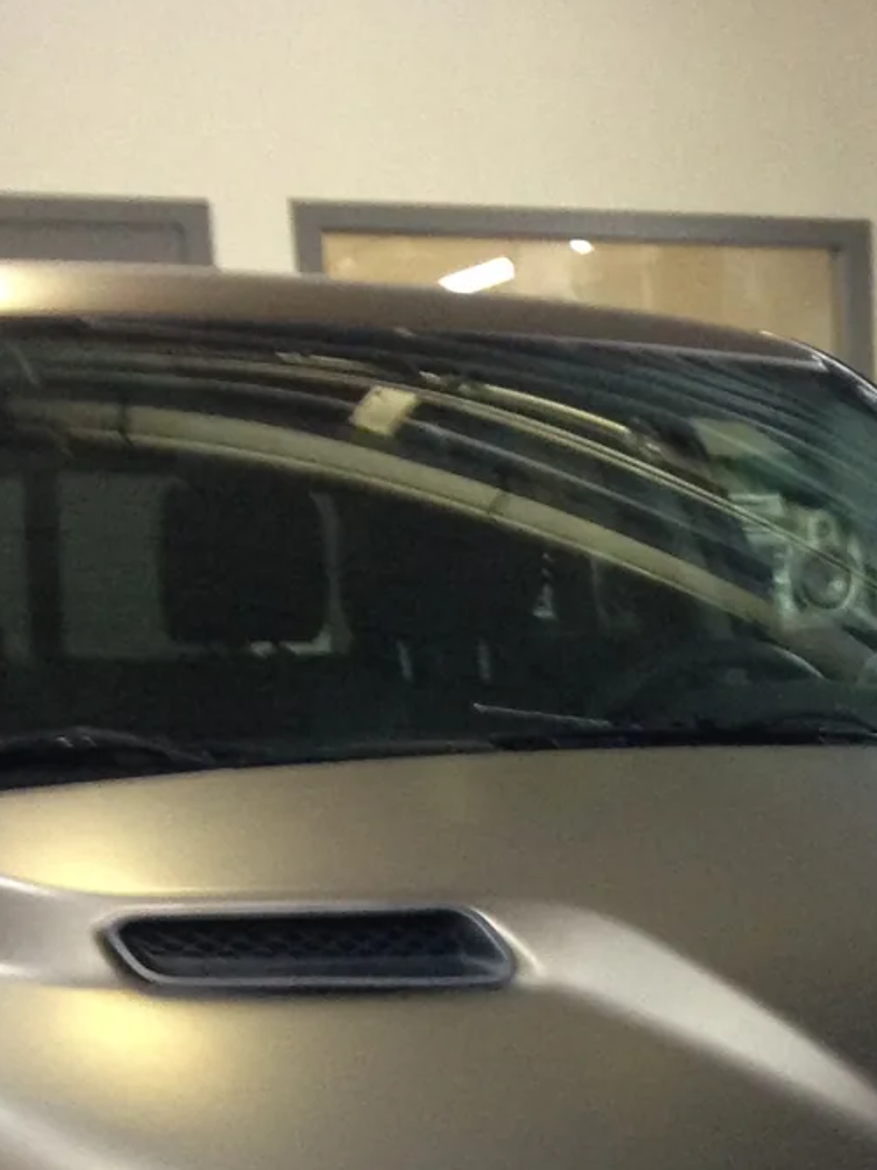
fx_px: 3345
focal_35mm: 99
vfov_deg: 18.8
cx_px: 1117
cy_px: 1388
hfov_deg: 14.4
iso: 200
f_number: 2.4
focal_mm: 4.12
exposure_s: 1/20
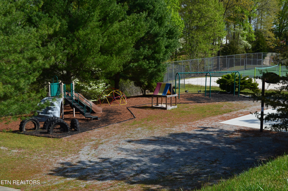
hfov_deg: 36.9
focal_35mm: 54
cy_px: 96
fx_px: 431
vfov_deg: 24.9
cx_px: 144
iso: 200
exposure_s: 1/320
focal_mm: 36
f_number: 10
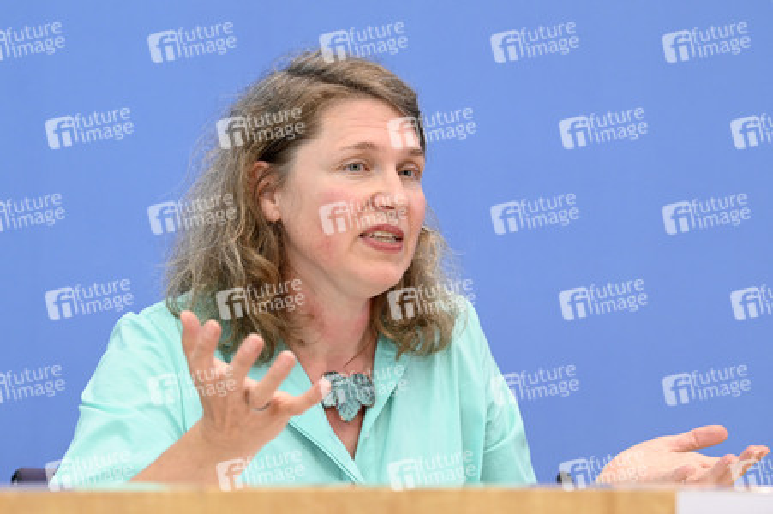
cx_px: 386
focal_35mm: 105
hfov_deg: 19.5
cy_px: 257
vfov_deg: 13.0
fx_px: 2253
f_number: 5
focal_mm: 105
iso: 3200
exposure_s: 1/640
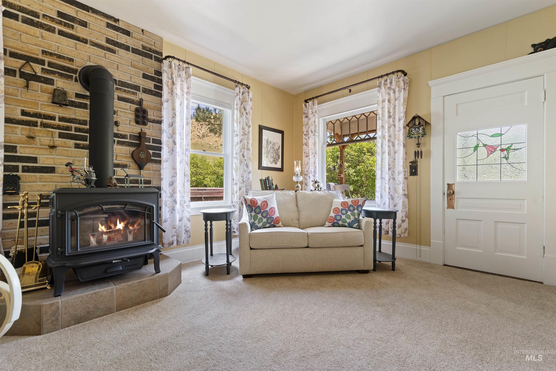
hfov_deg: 100.4
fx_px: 232
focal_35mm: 15
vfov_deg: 77.4
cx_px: 278
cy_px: 186
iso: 320
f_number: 6.3
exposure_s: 1/2.5
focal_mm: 15
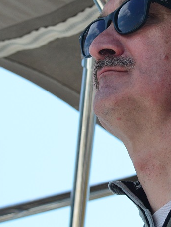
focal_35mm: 219
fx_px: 1440
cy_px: 98
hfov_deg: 6.8
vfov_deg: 9.0
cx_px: 155
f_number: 5
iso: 800
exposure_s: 1/4000
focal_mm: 70
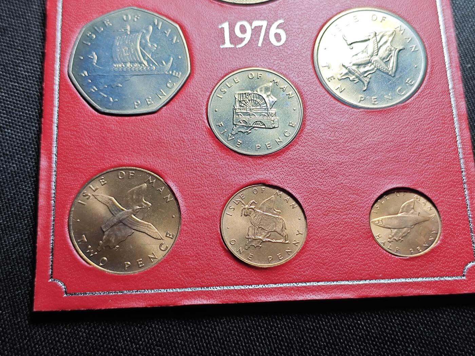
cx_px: 238
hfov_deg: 37.5
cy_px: 178
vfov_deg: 28.6
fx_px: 700
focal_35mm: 51
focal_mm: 5.84
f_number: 1.6
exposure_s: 1/95.4
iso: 80
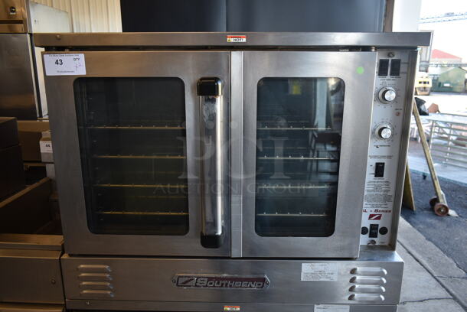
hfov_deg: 67.3
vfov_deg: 48.0
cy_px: 156
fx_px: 351
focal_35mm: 27
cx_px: 234
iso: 125
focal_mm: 18
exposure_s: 1/30
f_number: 3.5
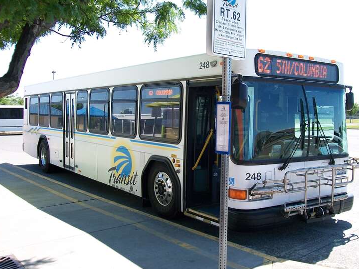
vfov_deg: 36.0
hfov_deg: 46.8
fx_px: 415
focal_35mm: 40
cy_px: 141
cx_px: 193
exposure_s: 1/500
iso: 80
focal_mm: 6
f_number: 2.7
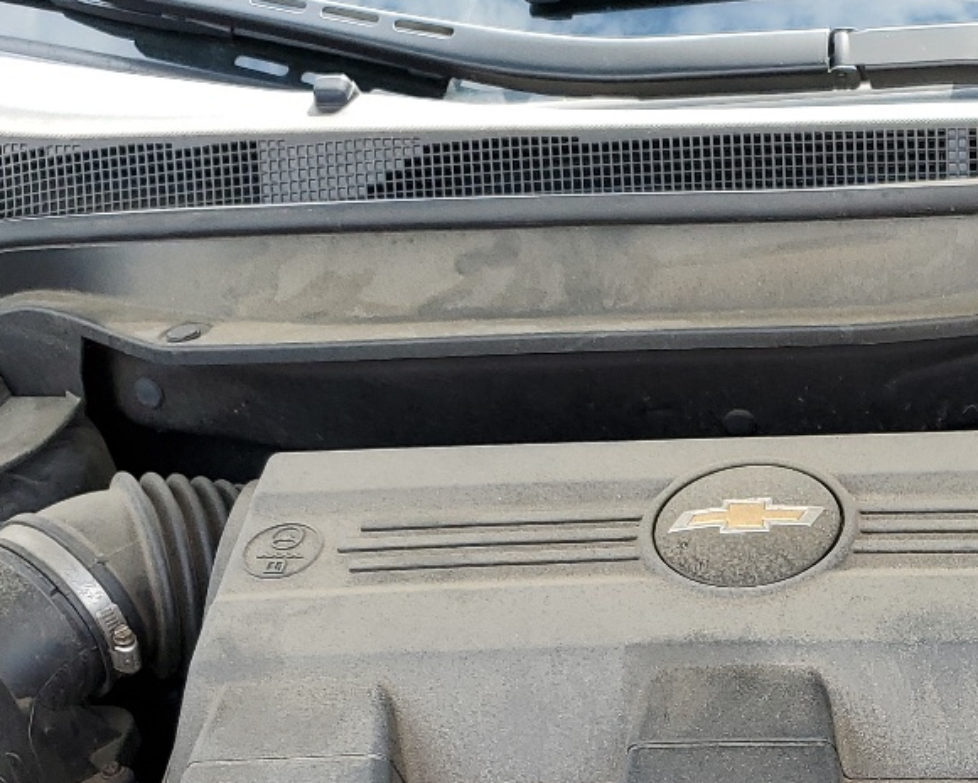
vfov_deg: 21.0
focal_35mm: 70
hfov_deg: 26.0
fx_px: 2026
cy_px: 822
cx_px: 936
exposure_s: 1/435
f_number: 1.5
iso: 50
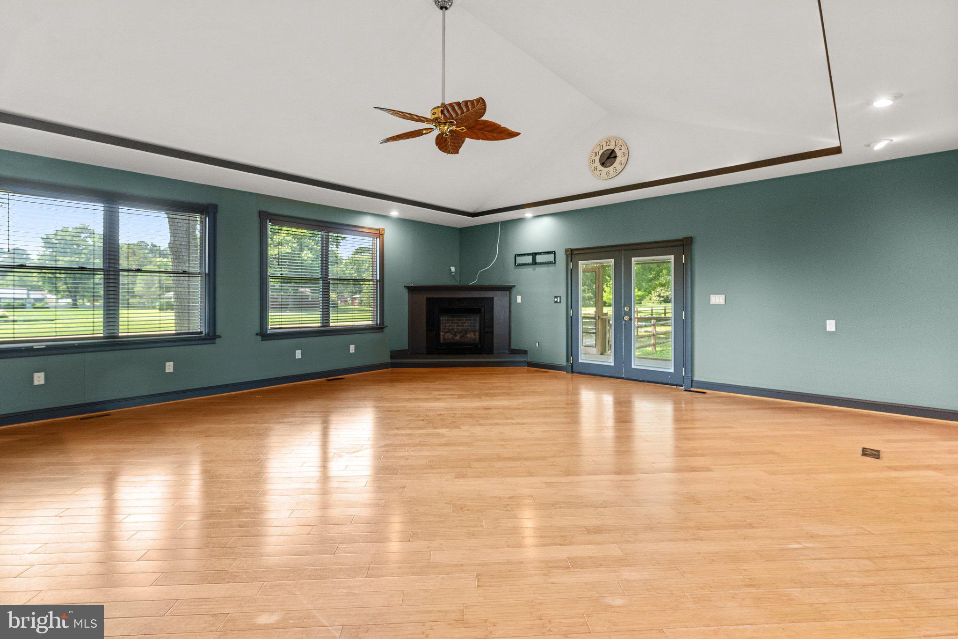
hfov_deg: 97.8
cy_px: 320
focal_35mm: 16
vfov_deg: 74.8
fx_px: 418
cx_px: 479
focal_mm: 15.7
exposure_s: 1/15
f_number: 8
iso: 1000
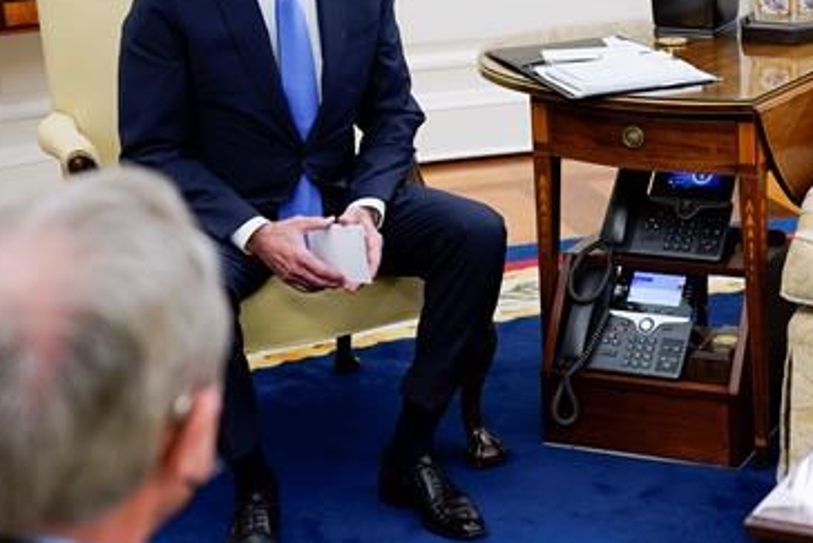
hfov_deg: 22.3
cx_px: 549
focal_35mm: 91
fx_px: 2056
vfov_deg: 15.0
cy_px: 182
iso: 2000
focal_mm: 51
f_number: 3.2
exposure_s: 1/500
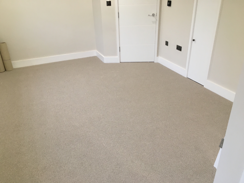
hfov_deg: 61.7
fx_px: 204
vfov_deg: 48.2
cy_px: 92
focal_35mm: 29
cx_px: 122
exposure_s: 1/33
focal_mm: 4.15
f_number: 2.2
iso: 125
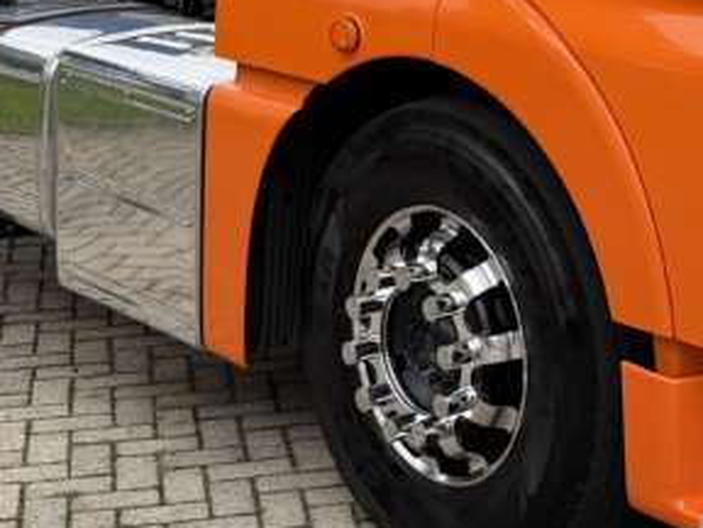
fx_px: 1828
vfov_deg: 15.5
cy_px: -191
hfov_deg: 21.3
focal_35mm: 90
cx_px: 635
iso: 100
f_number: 1.78
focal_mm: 6.76
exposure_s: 1/1060
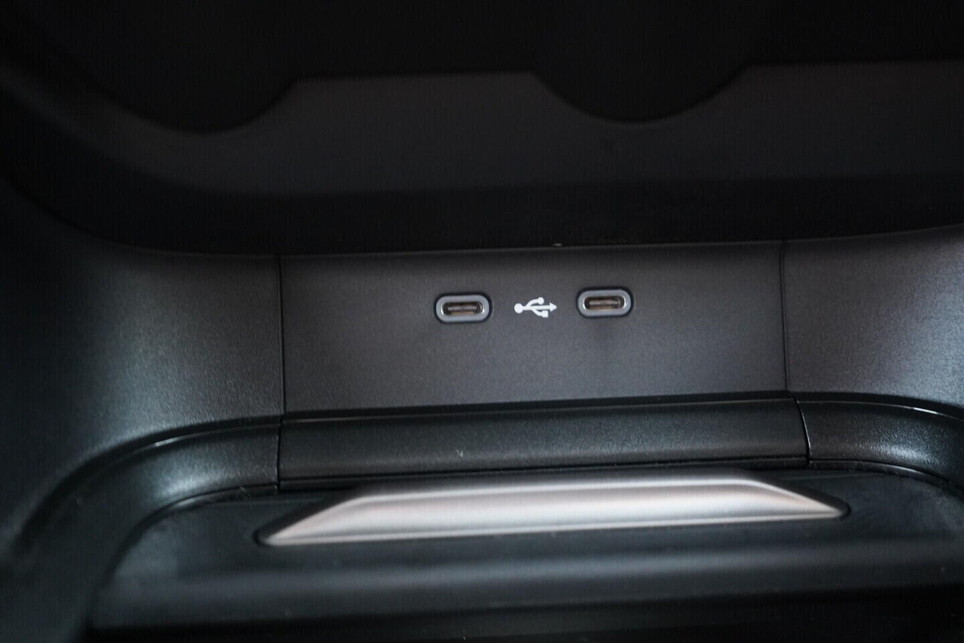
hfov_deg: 53.1
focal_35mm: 36
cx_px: 482
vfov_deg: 36.9
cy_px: 322
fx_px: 964
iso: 2500
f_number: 2.8
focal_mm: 24
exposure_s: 1/40
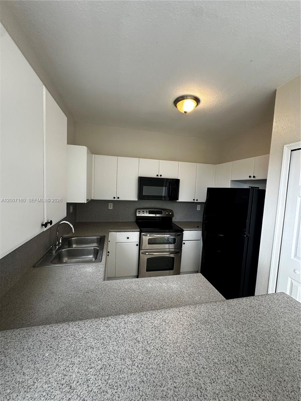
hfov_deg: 85.7
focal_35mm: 14
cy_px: 200
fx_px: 162
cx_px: 150
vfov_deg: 102.1
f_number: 2.2
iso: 250
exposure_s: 1/99
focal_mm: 2.22
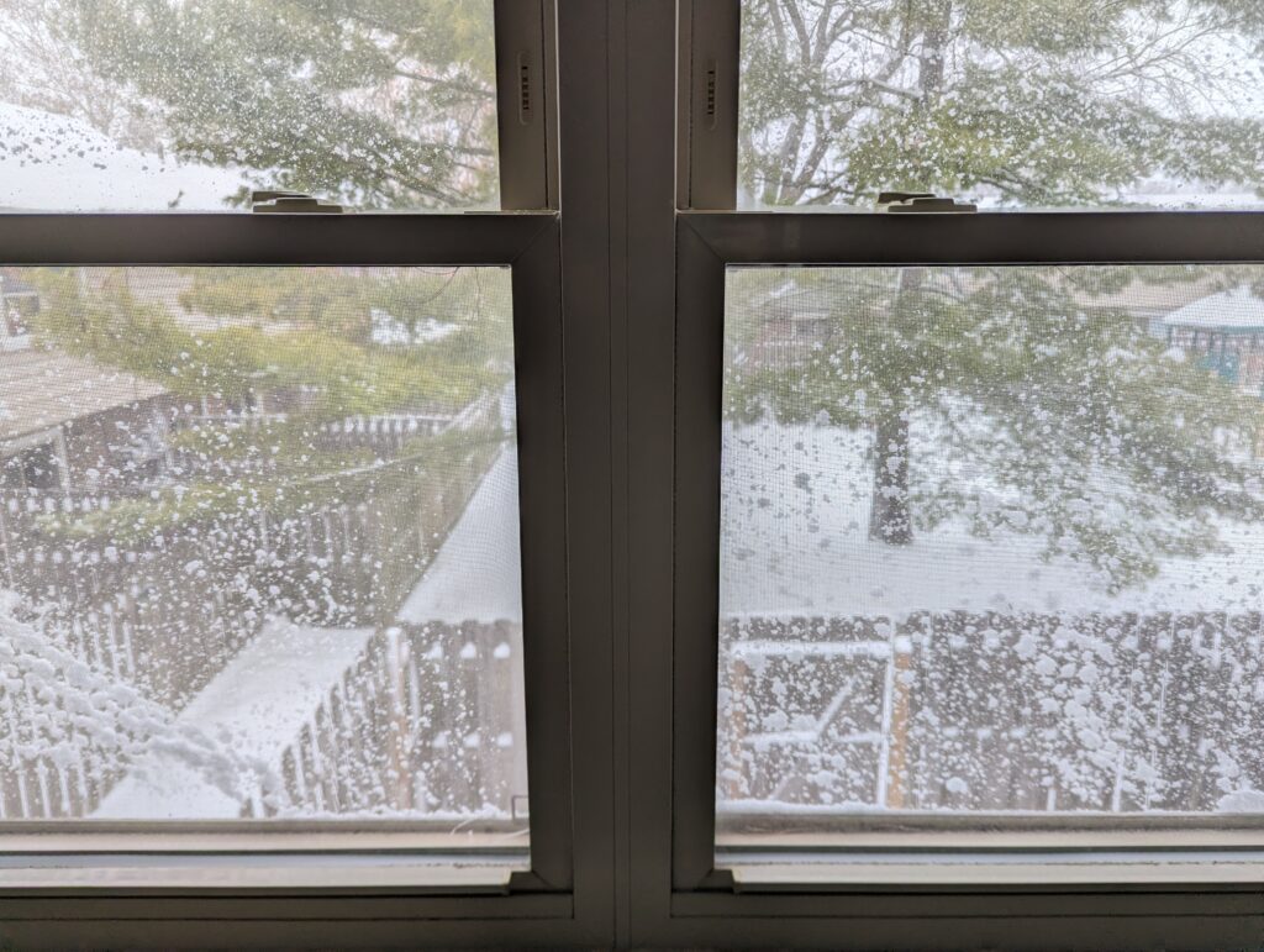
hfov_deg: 71.5
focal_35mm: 24
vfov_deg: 56.9
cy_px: 476
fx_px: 878
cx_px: 632
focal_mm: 6.81
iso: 41
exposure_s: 1/121
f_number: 1.85
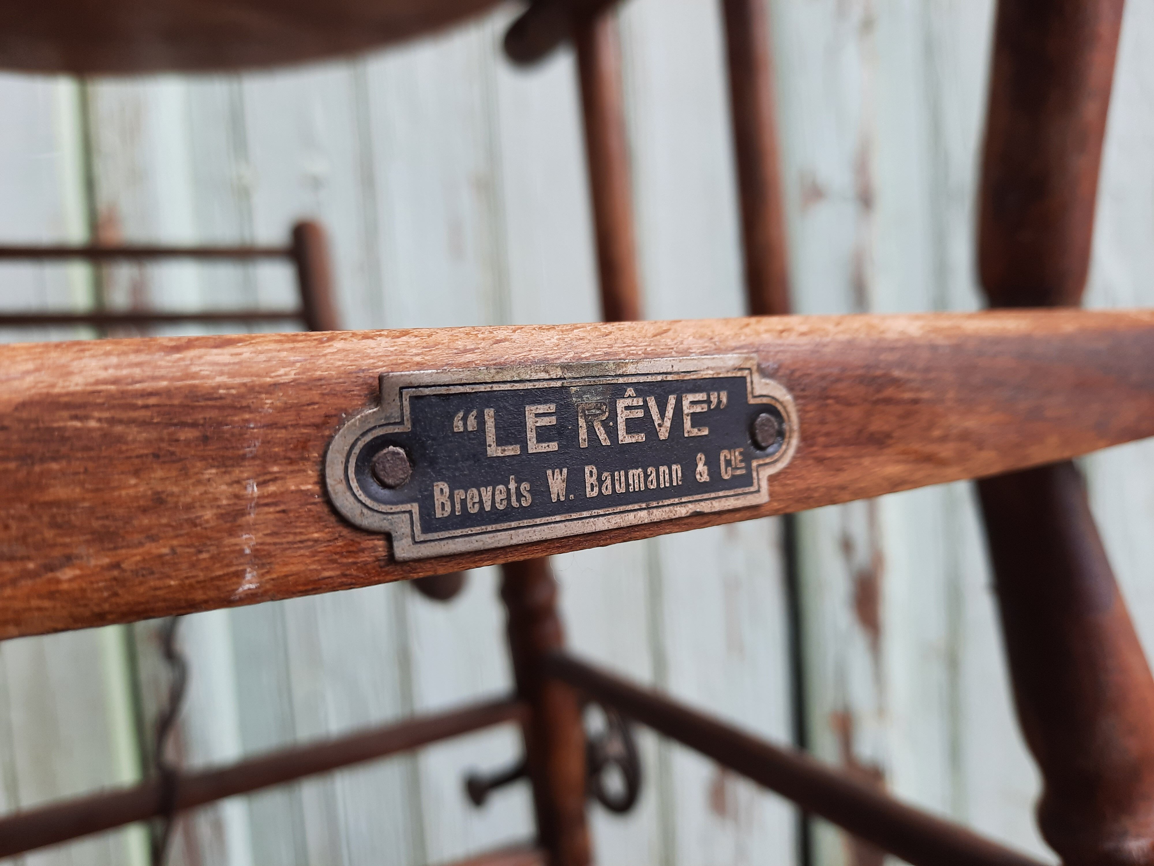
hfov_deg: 69.4
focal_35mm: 25
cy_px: 433
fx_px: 833
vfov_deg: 54.9
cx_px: 577
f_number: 2
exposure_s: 1/150
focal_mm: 4.6
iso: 32
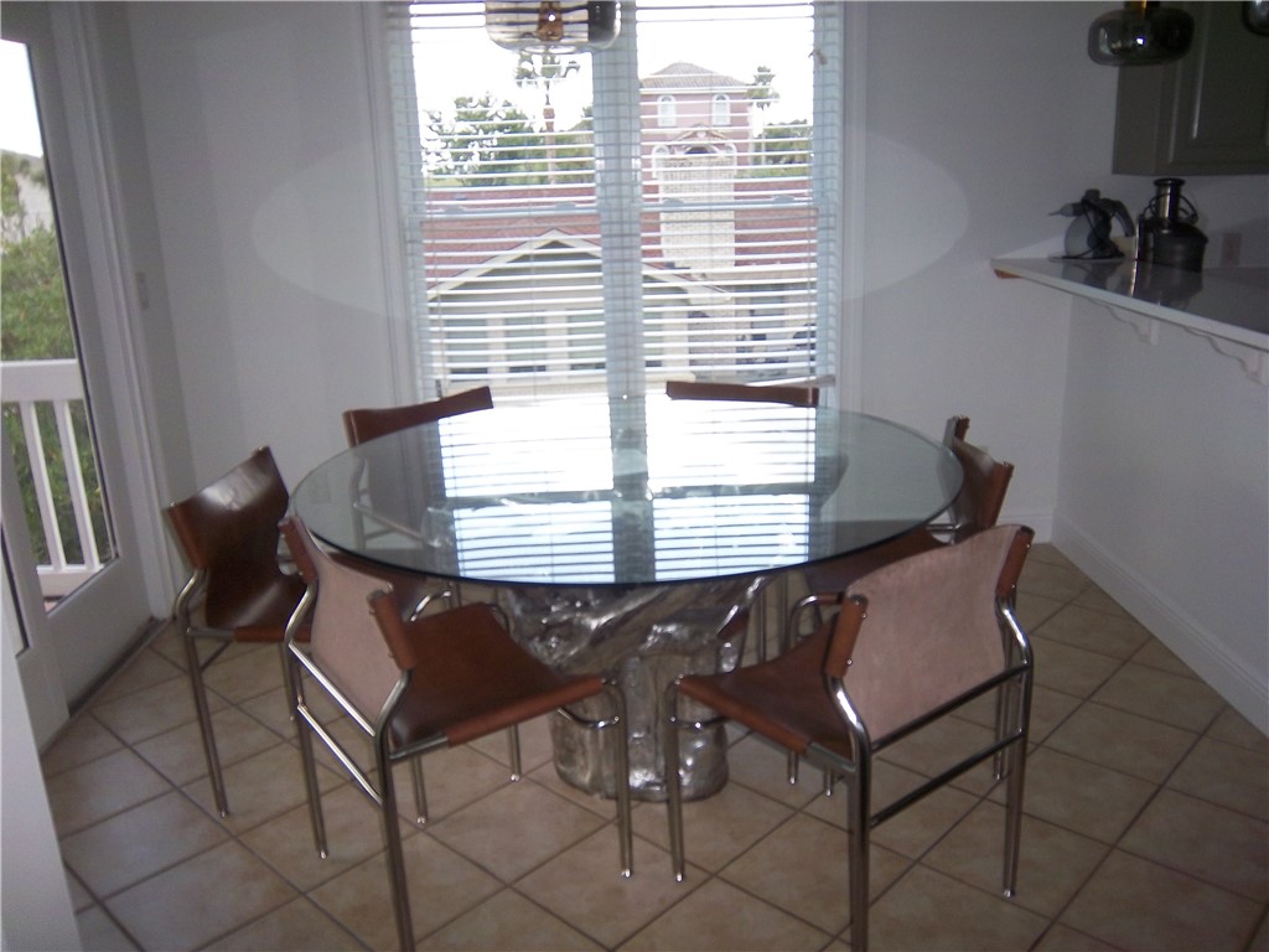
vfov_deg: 49.7
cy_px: 476
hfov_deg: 63.4
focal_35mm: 28
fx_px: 1026
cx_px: 634
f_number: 3.5
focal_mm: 5.1
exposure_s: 1/125
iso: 100
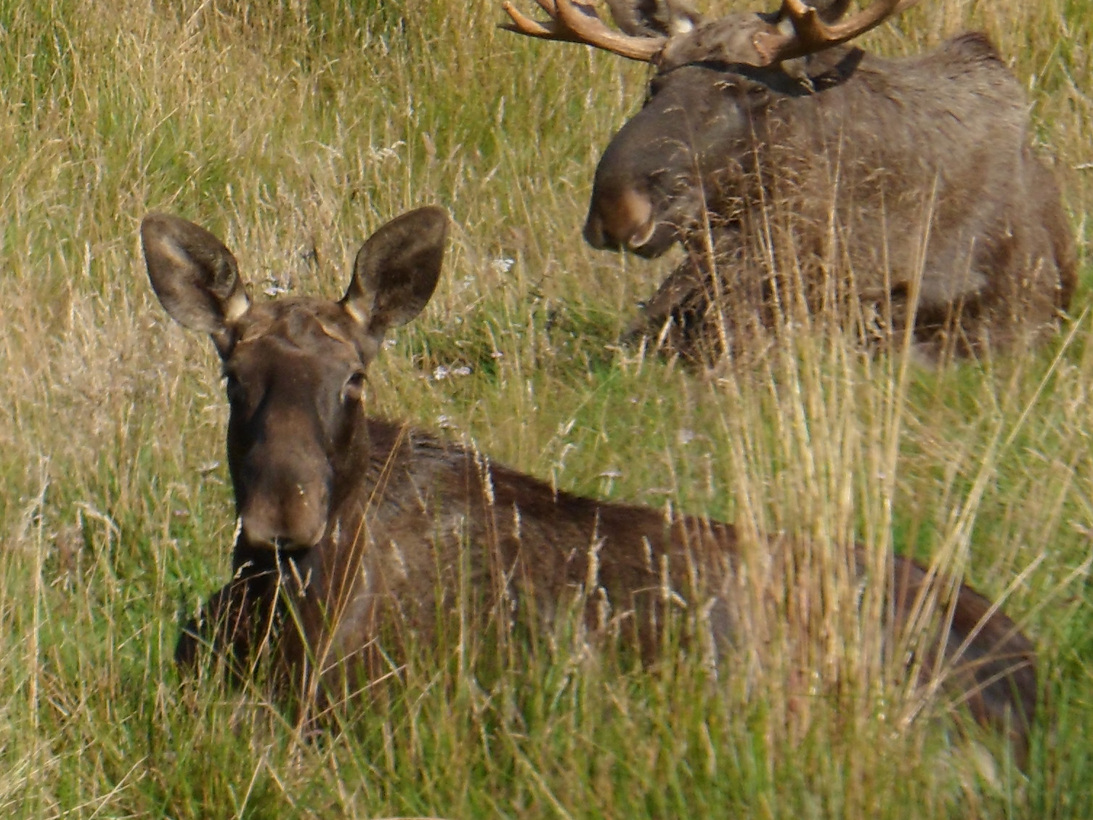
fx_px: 14684
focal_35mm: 465
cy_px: 427
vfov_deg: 3.2
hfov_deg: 4.3
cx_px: -140
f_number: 5.5
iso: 80
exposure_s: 1/350
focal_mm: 28.7
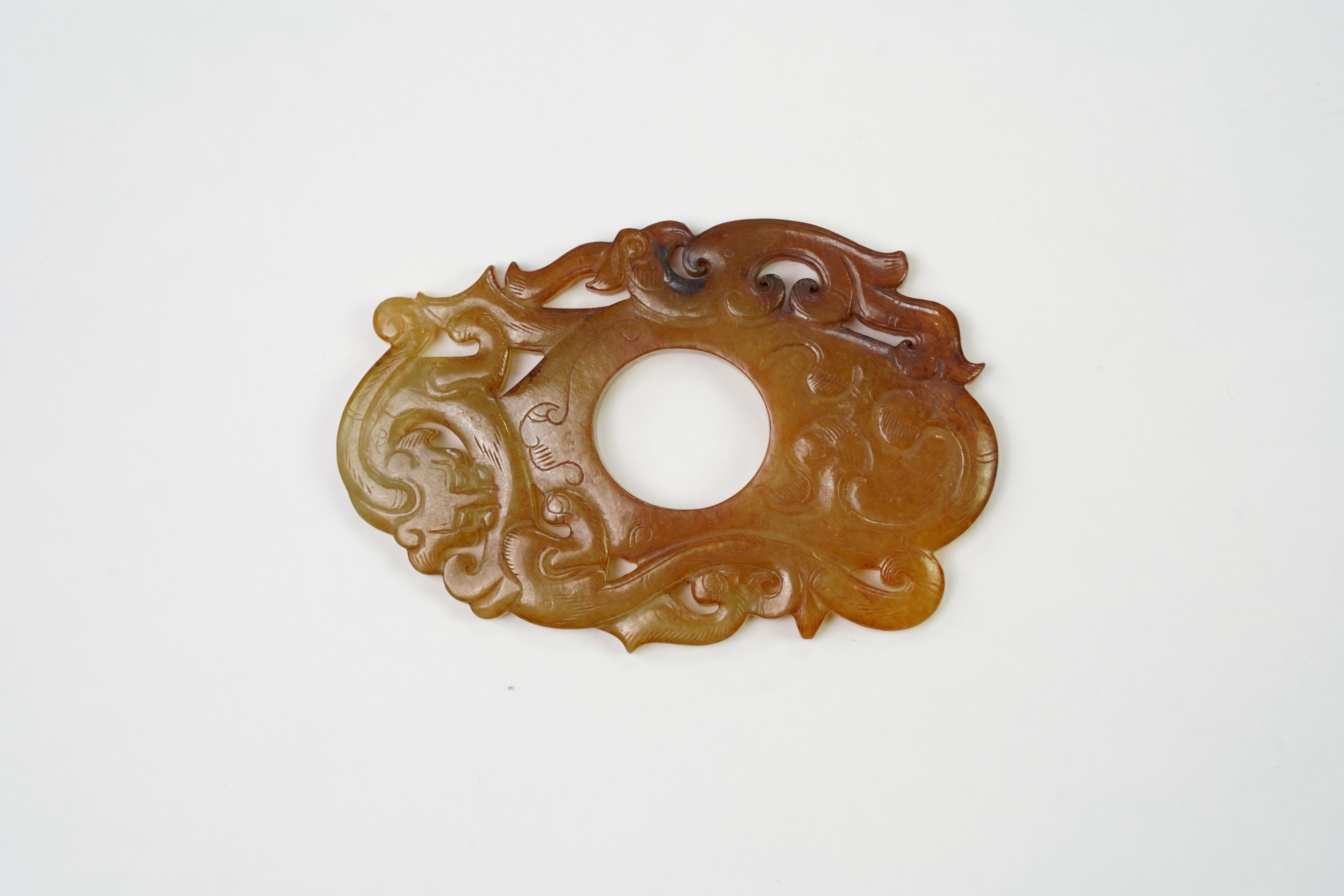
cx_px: 672
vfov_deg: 13.0
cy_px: 448
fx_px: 3920
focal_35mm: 105
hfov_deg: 19.5
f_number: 8
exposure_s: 1/100
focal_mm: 105
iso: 500
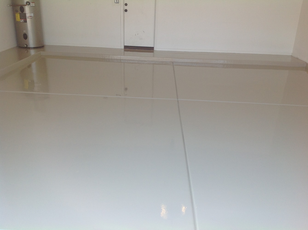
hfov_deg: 52.7
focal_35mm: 35
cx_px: 154
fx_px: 311
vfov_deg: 40.6
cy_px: 115
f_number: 2.4
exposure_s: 1/244
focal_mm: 4.28
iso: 50
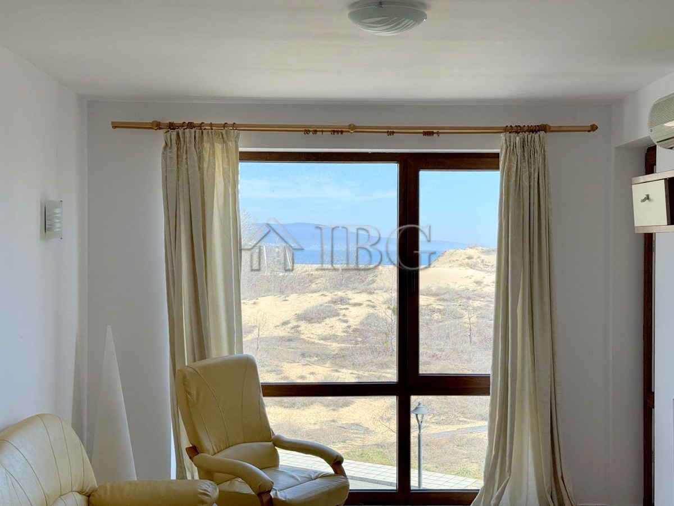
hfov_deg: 39.7
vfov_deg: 30.3
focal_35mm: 48
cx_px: 337
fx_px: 935
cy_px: 253
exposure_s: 1/1043
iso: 64
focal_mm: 6.76
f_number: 1.78
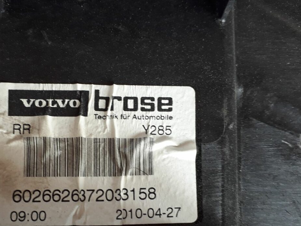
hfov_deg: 45.2
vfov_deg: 34.5
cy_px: 164
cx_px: 103
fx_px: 356
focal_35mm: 41
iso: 64
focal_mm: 3.6
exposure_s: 1/33
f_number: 1.9
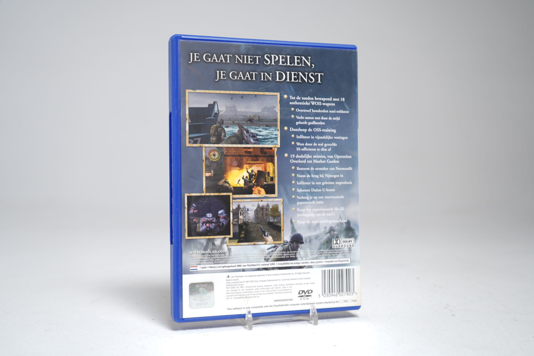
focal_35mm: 42
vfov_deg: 31.9
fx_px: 623
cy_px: 178
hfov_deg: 46.4
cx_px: 267
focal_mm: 42
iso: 64
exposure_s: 1/3
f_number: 5.6
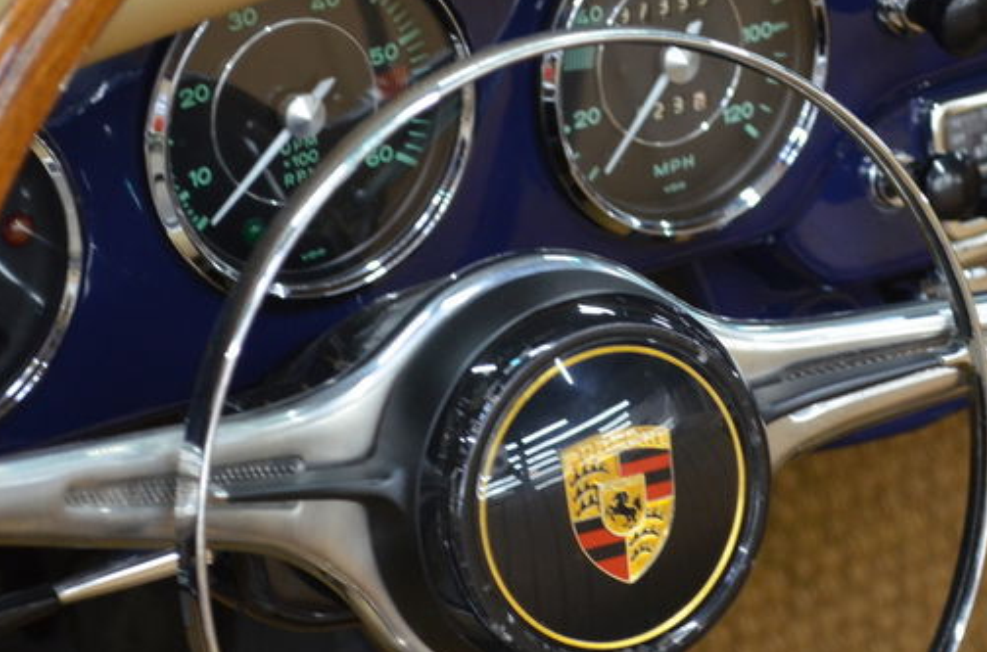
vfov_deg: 10.8
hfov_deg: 16.3
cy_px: 472
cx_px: 550
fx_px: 3438
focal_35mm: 126
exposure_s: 1/30
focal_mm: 55
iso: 1400
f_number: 5.6
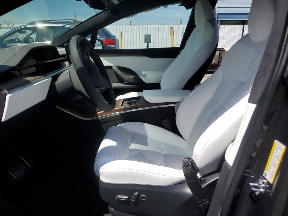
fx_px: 216
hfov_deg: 67.3
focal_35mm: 26
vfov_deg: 53.1
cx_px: 144
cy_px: 108
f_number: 1.5
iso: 50
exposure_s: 1/3333
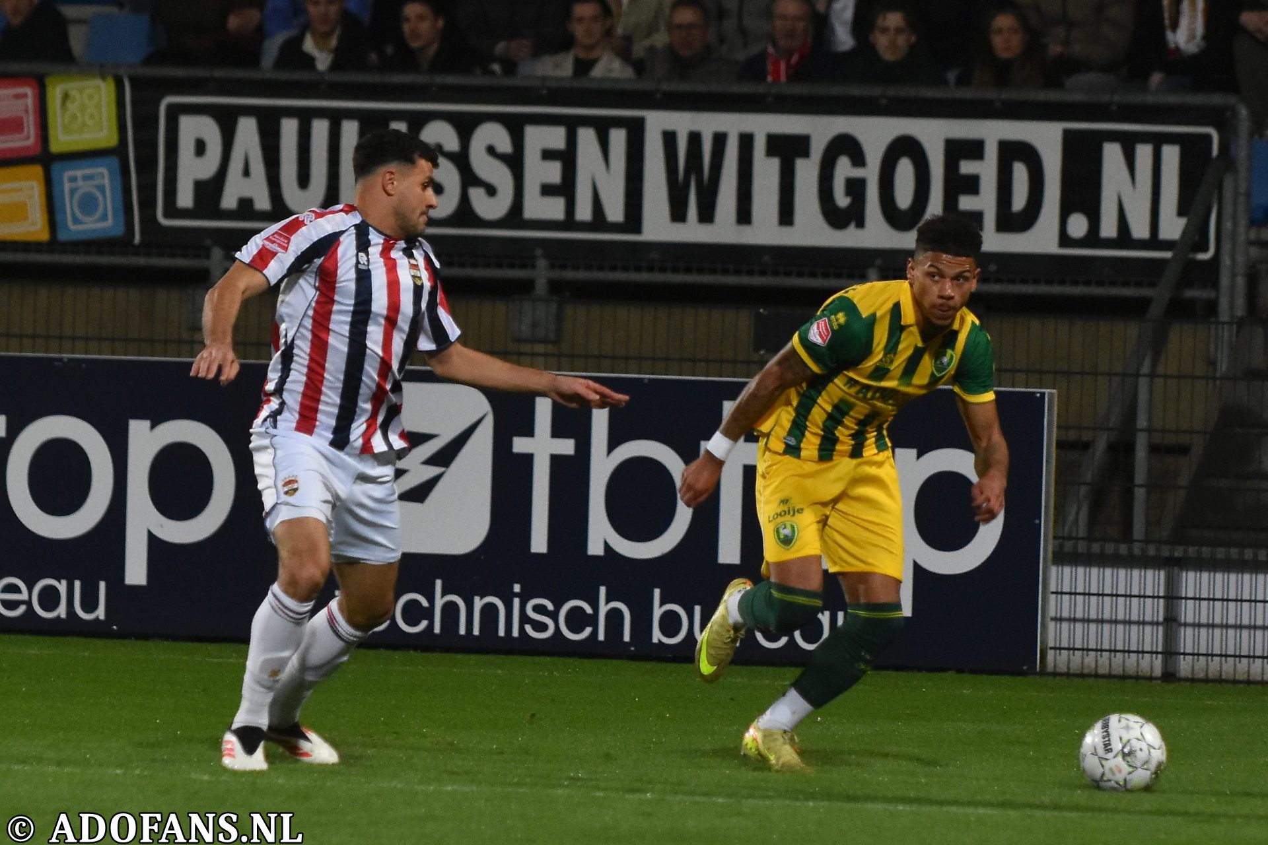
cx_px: 634
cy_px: 422
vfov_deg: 5.7
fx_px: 8453
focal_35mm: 240
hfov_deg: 8.6
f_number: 2.8
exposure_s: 1/1000
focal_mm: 160
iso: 2000
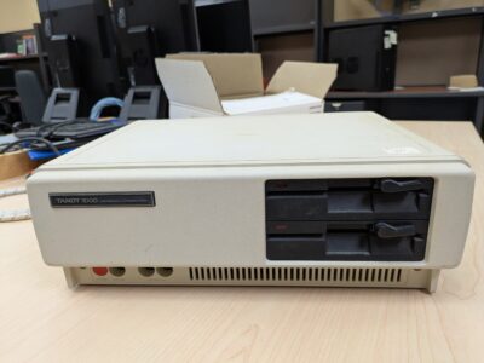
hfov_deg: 69.4
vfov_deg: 54.9
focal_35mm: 25
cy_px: 182
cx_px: 242
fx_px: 350
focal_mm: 5.43
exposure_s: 1/60
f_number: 1.89
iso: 238
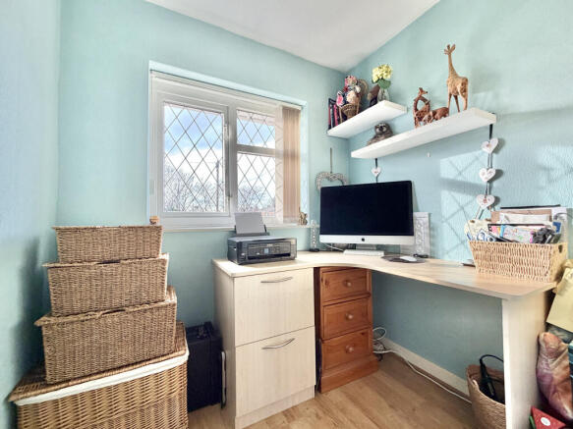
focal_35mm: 14
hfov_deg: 102.1
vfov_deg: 85.7
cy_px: 214
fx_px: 232
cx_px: 286
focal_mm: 2.22
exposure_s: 1/121
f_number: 2.2
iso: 160
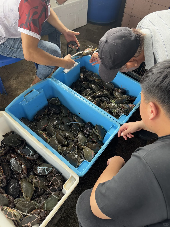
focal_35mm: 24
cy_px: 114
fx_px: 157
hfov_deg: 56.8
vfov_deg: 71.6
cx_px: 85
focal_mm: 6.76
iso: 200
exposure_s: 1/101
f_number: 1.78
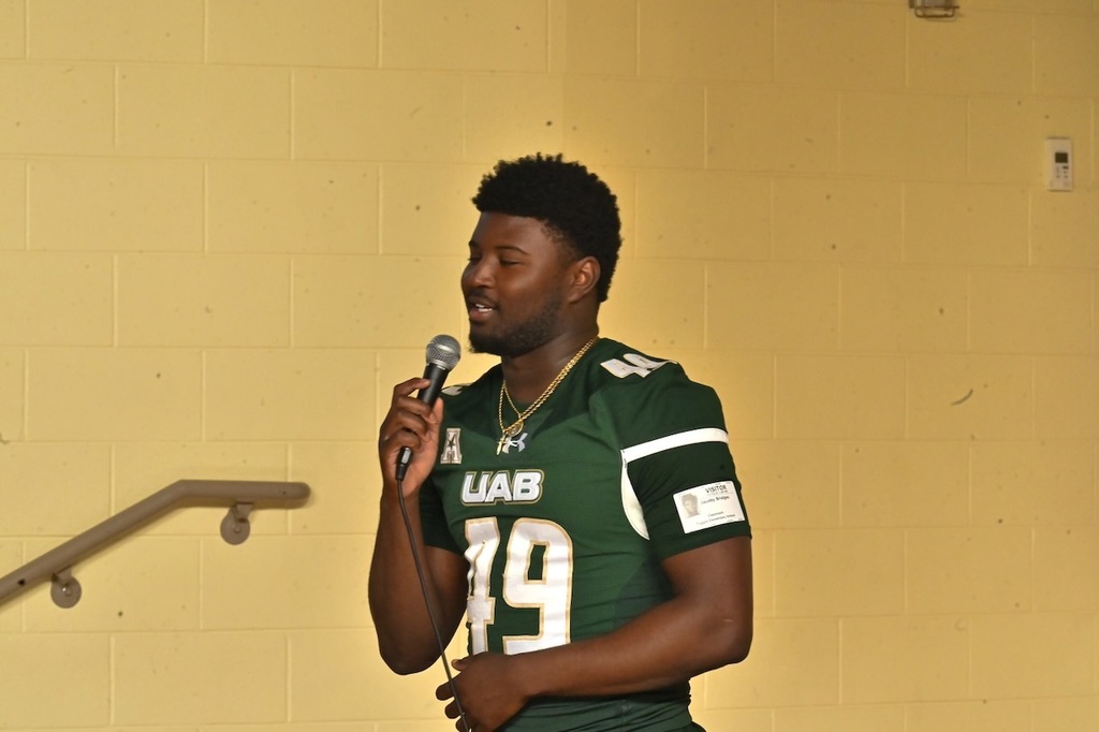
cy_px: 366
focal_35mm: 200
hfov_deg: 10.3
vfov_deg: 6.9
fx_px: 6103
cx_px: 550
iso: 5000
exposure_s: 1/80
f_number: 20
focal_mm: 200
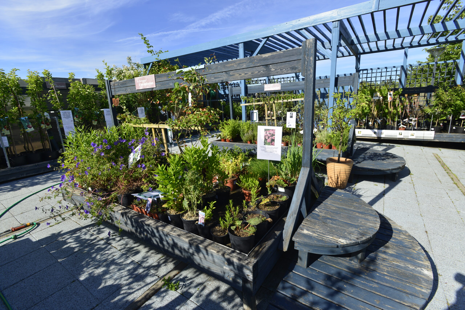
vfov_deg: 70.5
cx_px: 232
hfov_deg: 93.3
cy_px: 155
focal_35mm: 17
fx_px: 220
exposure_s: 1/200
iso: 100
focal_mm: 17
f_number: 8
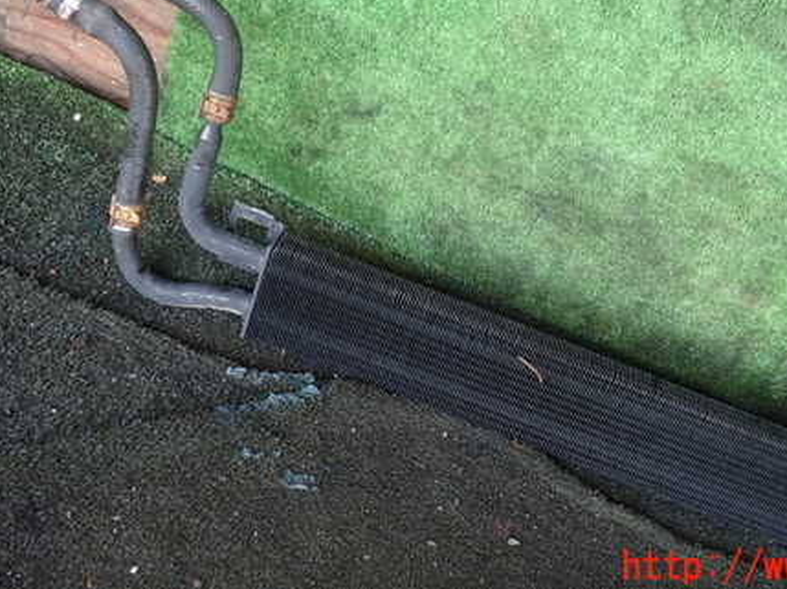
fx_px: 954
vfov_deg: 33.9
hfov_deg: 44.5
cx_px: 486
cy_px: 178
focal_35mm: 42
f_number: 2.3
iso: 200
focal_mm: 5.4
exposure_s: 1/50
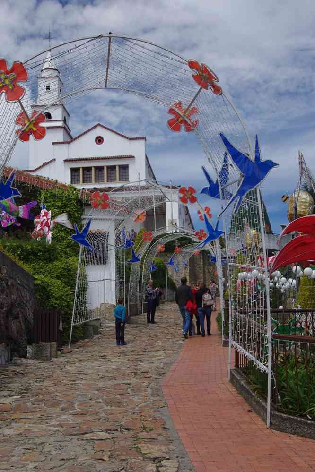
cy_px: 236
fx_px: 840
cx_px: 158
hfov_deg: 21.2
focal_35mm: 64
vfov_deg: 31.4
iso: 200
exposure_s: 1/100
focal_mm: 42.5
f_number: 11
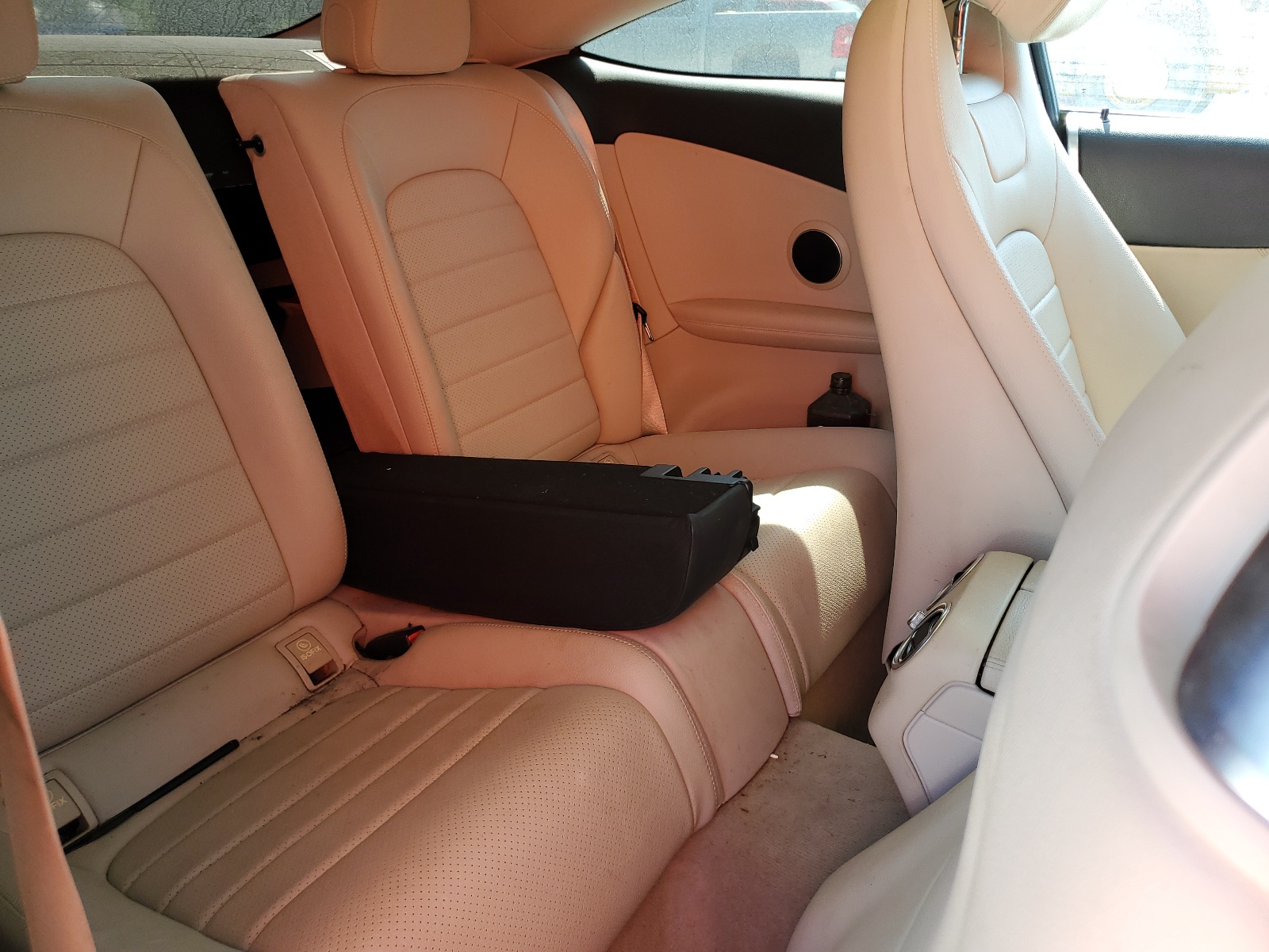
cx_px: 634
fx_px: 953
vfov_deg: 53.1
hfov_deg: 67.3
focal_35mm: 26
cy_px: 476
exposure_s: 1/175
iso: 50
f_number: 1.5
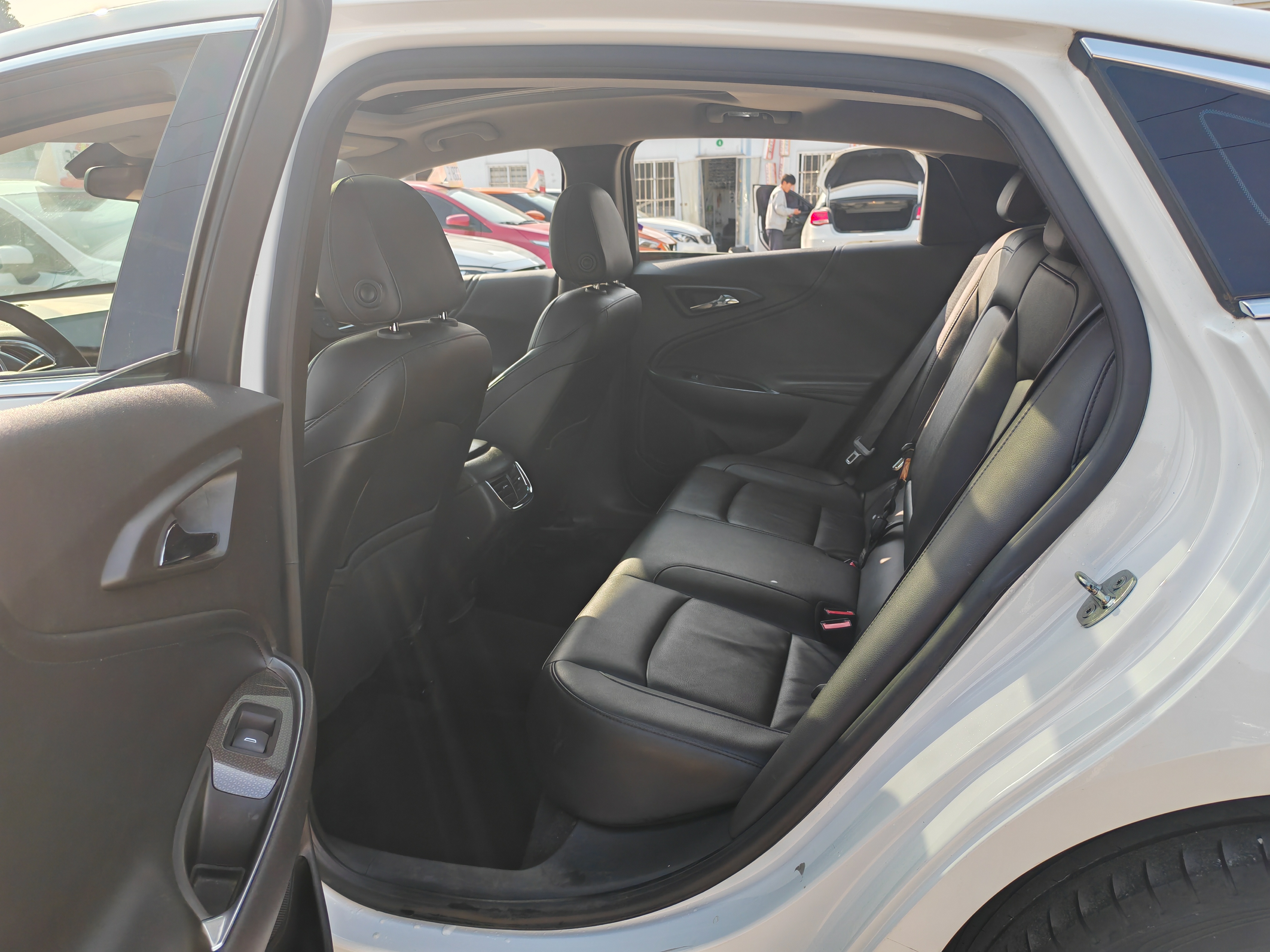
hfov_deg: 65.3
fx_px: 991
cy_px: 476
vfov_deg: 51.4
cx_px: 635
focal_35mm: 27
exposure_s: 1/500
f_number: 1.9
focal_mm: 6.12
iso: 50
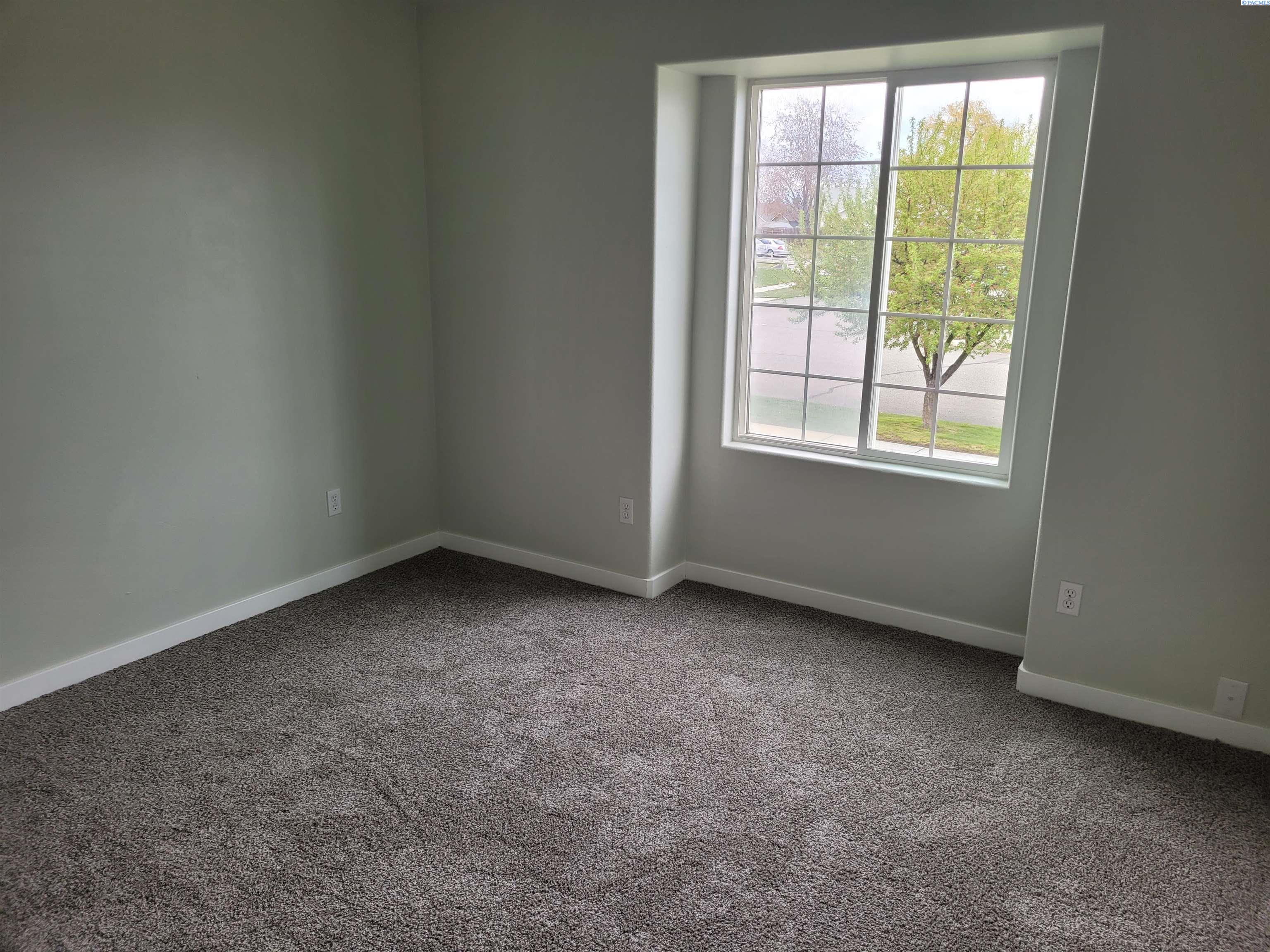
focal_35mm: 26
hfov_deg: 67.3
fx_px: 954
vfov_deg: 53.1
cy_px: 476
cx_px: 635
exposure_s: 1/120
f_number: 1.8
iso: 50
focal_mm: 5.4
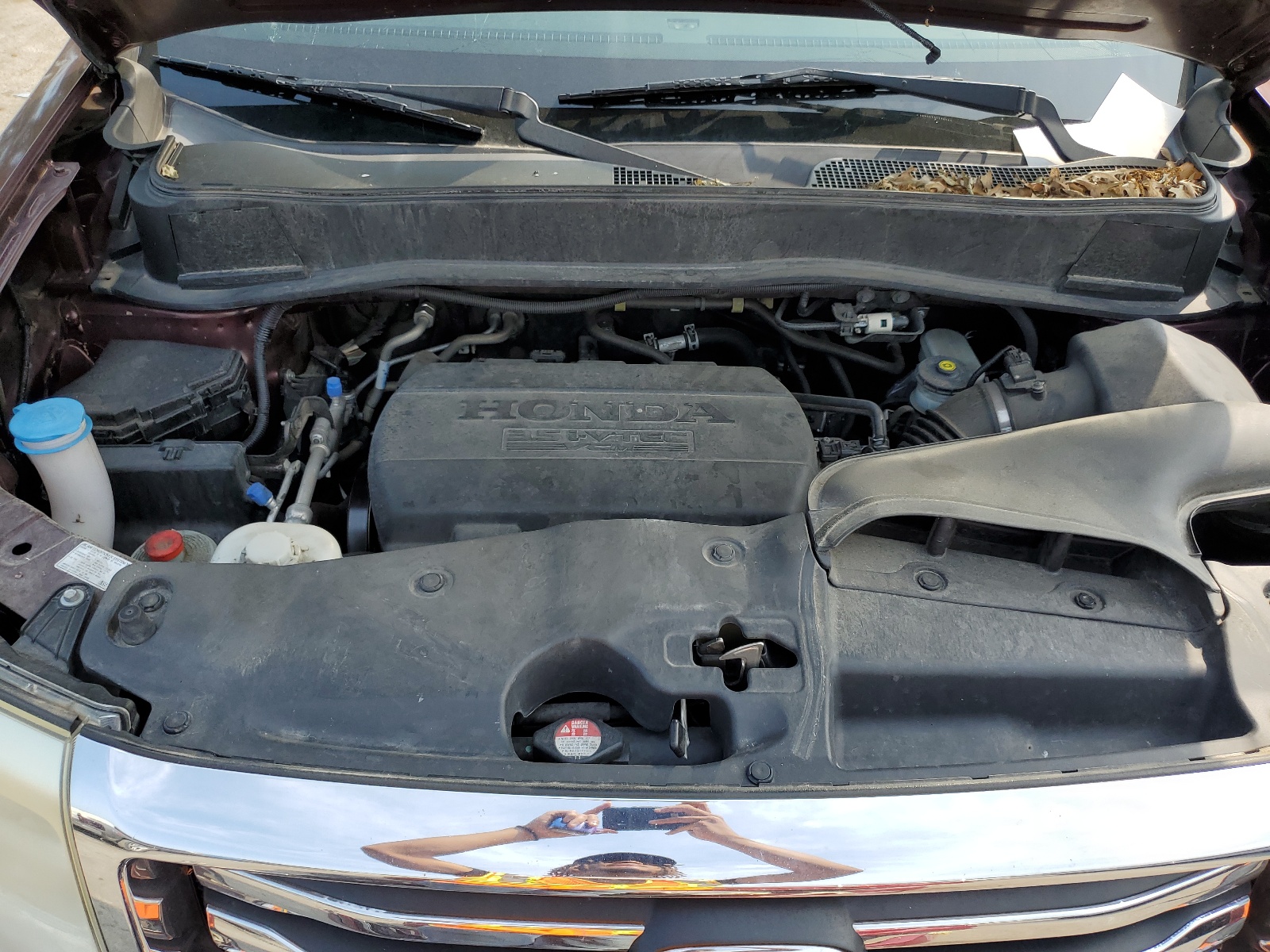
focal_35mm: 26
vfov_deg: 53.1
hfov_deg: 67.3
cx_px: 635
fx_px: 954
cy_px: 476
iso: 50
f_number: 1.5
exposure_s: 1/909
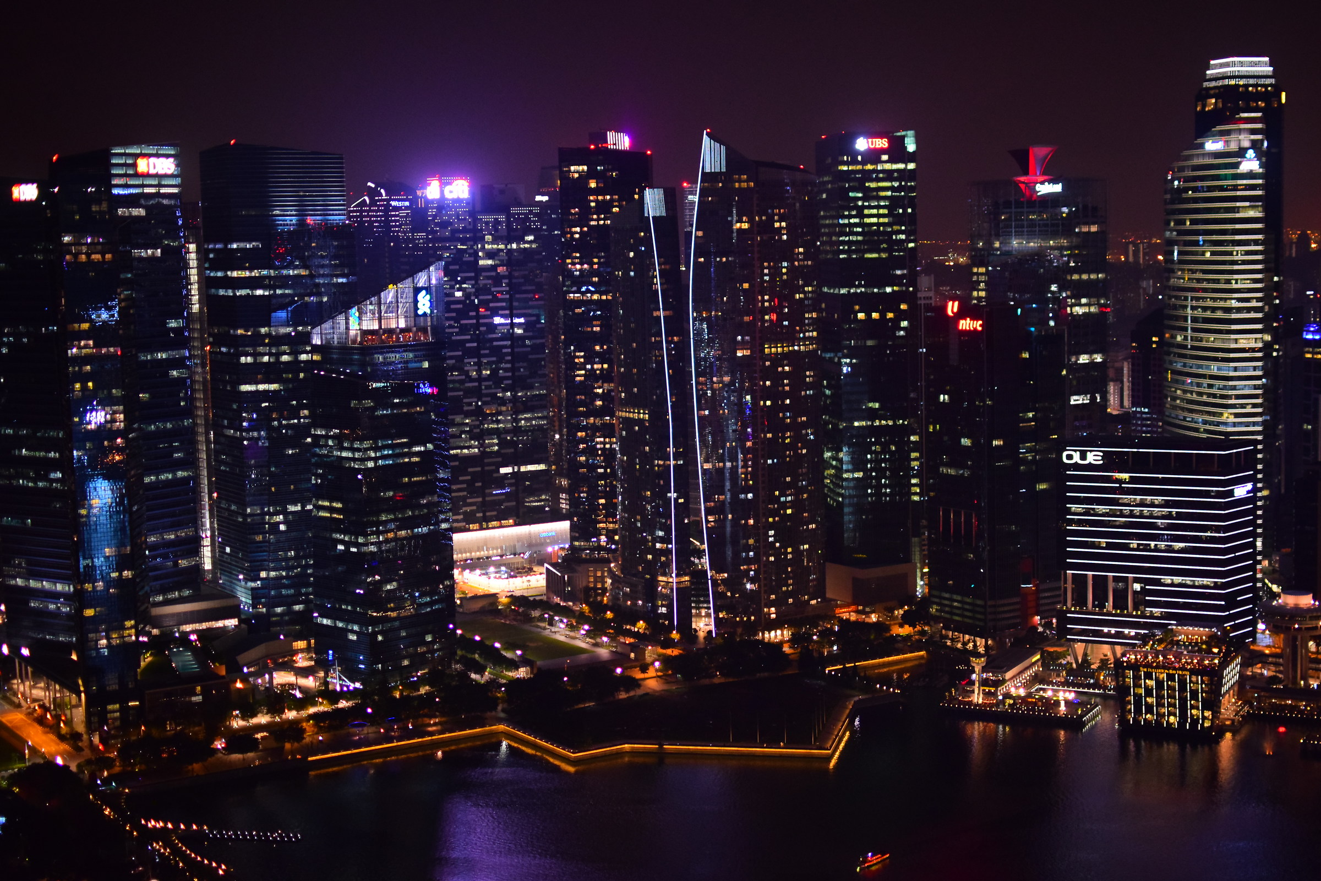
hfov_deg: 37.9
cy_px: 440
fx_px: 1926
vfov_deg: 25.8
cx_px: 660
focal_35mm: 52
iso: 1600
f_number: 1.8
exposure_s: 1/40
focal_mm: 35
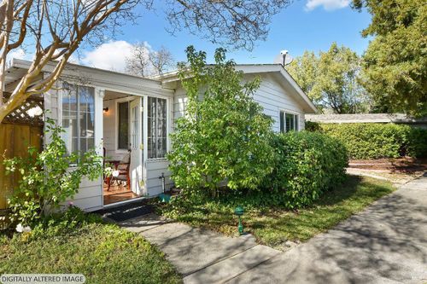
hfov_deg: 81.2
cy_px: 142
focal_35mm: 21
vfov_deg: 59.5
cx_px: 214
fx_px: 249
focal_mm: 14
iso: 100
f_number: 6.3
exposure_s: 1/160
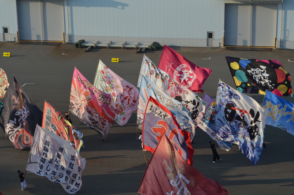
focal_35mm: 82
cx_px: 147
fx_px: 672
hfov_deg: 24.7
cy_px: 98
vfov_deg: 16.5
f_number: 8
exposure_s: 1/250
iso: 180
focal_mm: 55
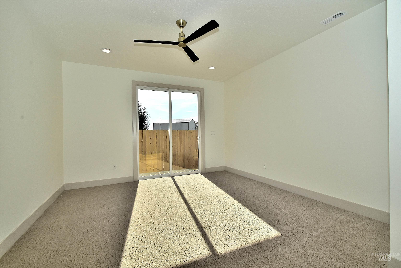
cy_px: 134
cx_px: 200
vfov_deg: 77.3
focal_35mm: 15
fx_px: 167
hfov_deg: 100.4
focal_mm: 10
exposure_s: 1/200
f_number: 14
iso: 200
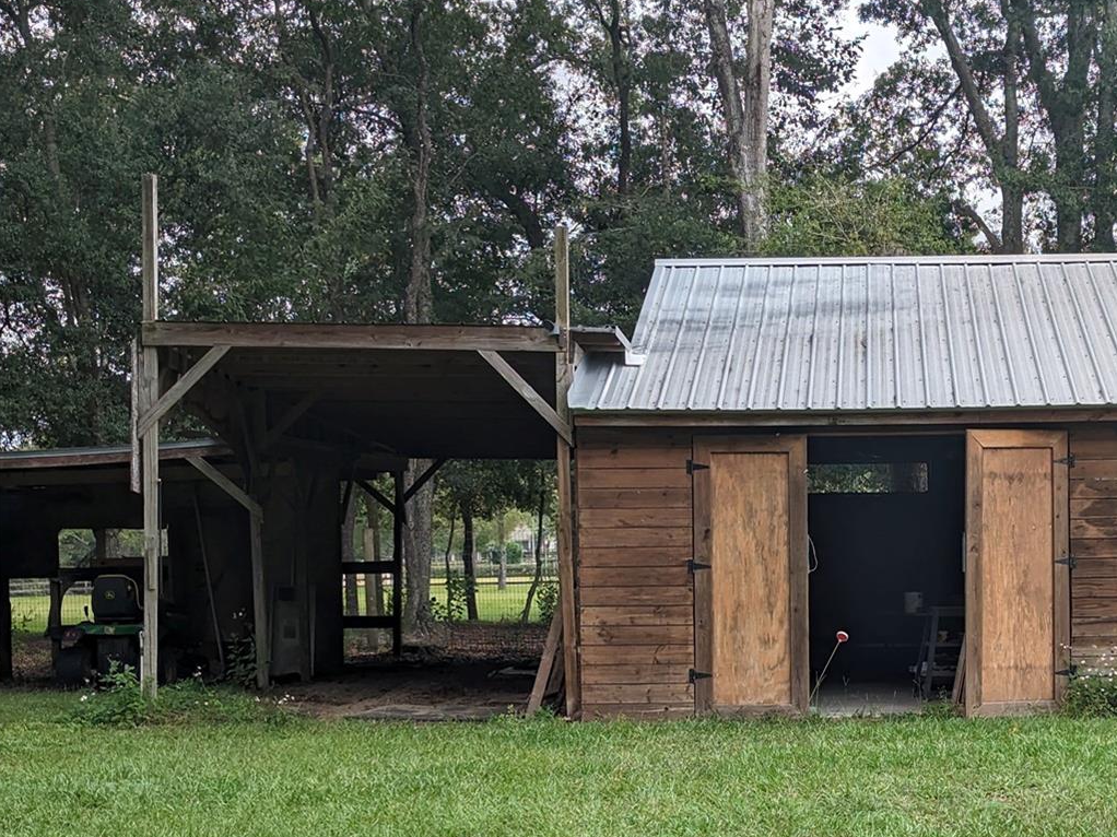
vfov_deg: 19.6
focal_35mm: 75
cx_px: 865
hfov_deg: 25.6
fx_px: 2420
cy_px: 574
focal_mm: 6.81
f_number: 1.85
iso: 38
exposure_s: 1/783
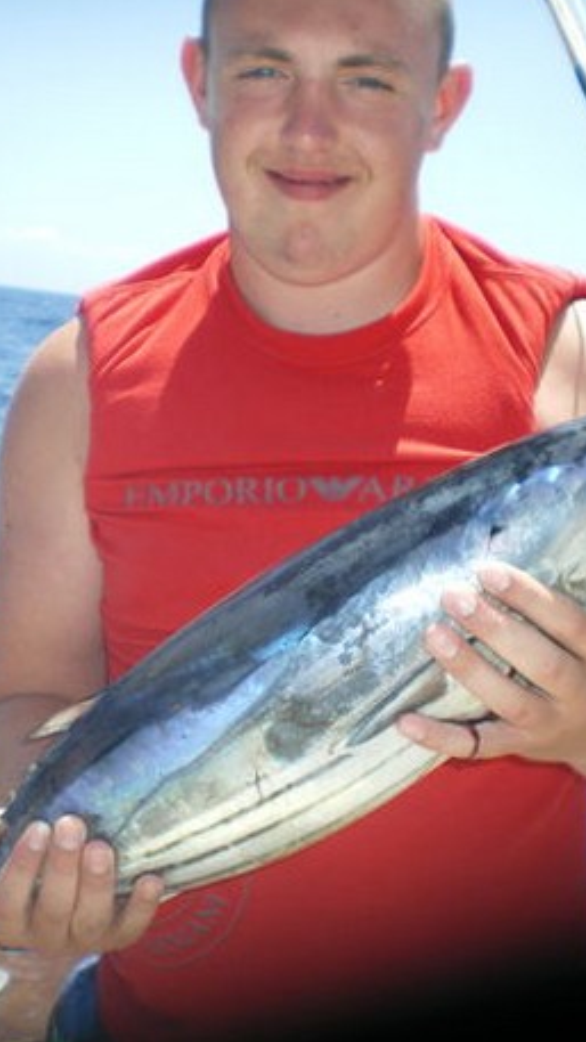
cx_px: 253
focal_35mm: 54
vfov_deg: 38.5
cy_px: 511
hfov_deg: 22.2
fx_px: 1492
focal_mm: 6.3
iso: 50
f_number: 3.1
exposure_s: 1/500
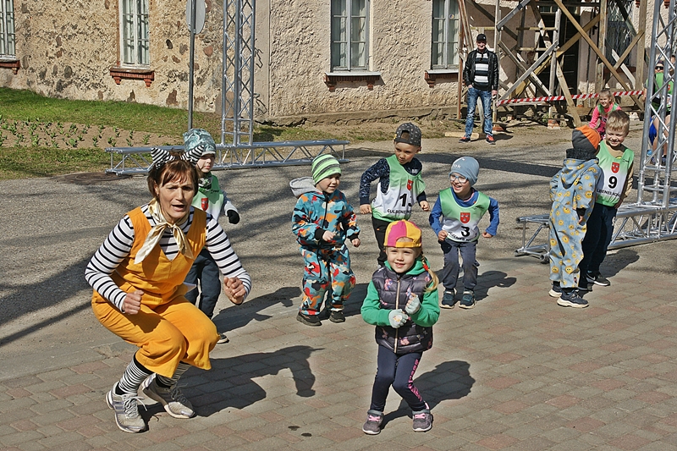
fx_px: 846
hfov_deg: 43.6
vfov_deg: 29.9
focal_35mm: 45
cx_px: 338
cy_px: 226
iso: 200
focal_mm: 30
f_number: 8
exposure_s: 1/750
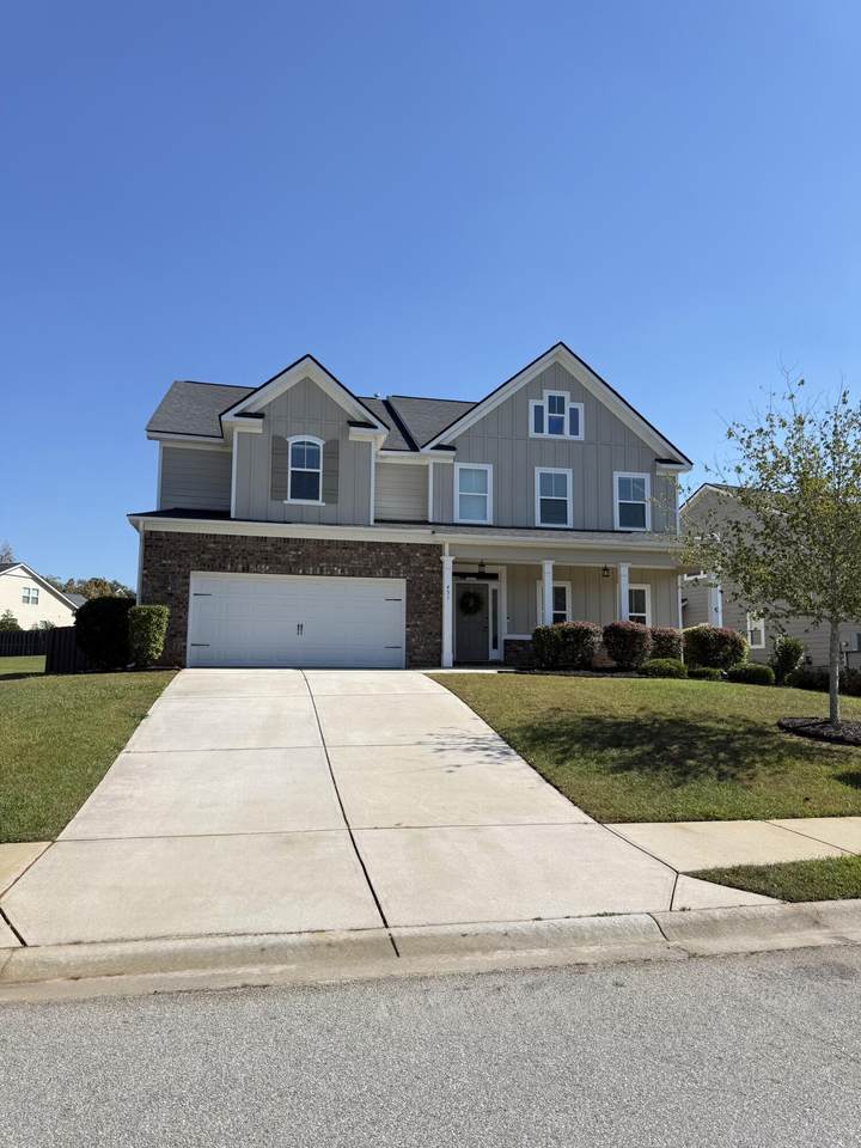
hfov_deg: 56.8
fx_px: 796
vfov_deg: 71.6
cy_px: 574
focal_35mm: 24
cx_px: 430
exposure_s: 1/3953
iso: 80
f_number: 1.78
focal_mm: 6.76
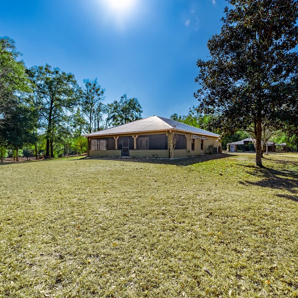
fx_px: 175
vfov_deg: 80.7
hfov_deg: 80.6
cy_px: 149
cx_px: 158
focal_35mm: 18
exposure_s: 1/6400
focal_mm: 14
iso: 400
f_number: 8
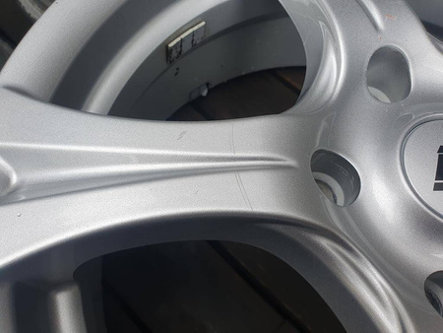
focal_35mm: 26
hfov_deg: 67.3
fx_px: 333
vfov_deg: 53.1
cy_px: 166
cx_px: 222
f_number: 2.4
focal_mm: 4.32
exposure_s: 1/407
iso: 50
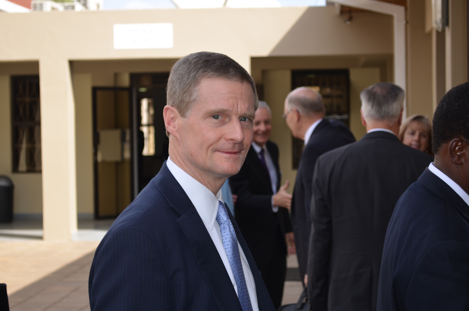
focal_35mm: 82
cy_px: 156
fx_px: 1073
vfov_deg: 16.5
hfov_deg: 24.7
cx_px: 234
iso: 110
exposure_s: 1/200
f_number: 5.6
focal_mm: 55
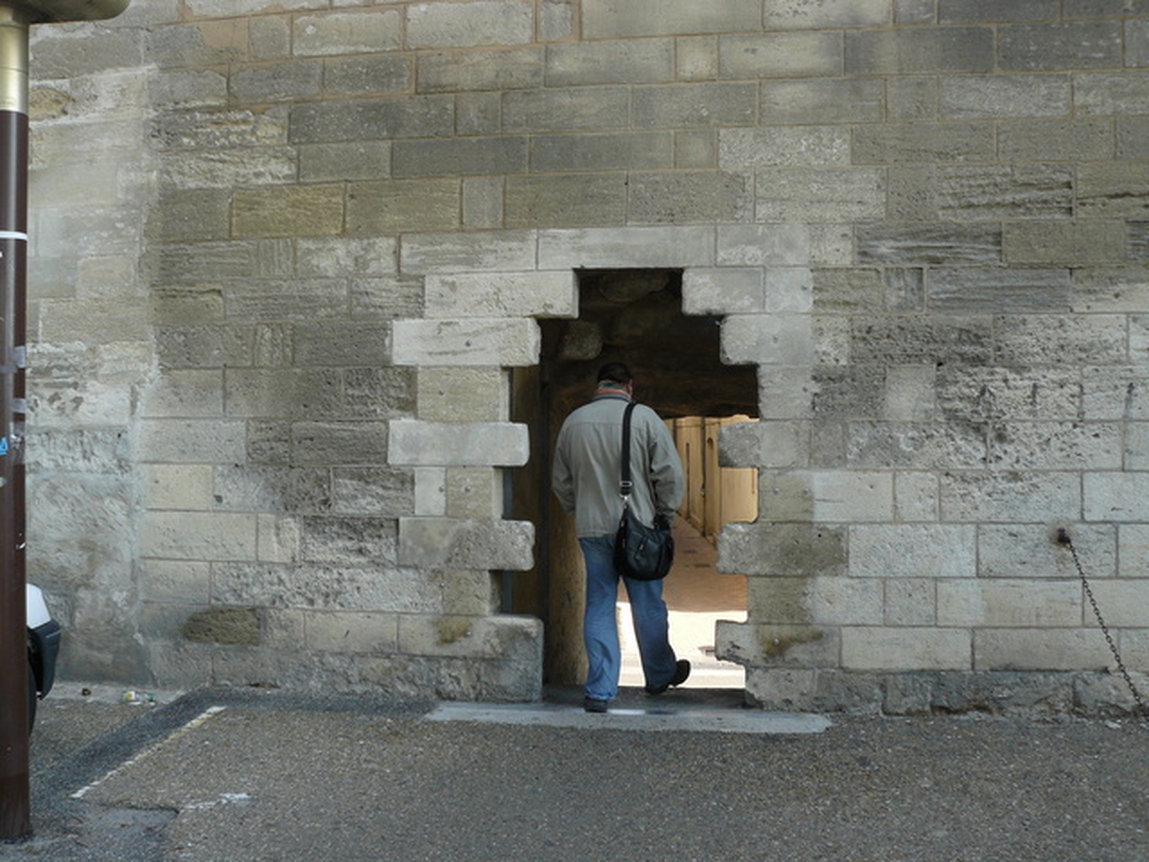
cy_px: 431
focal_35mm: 36
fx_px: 1195
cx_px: 574
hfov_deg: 51.4
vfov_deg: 39.7
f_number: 4
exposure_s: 1/125
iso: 100
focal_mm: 6
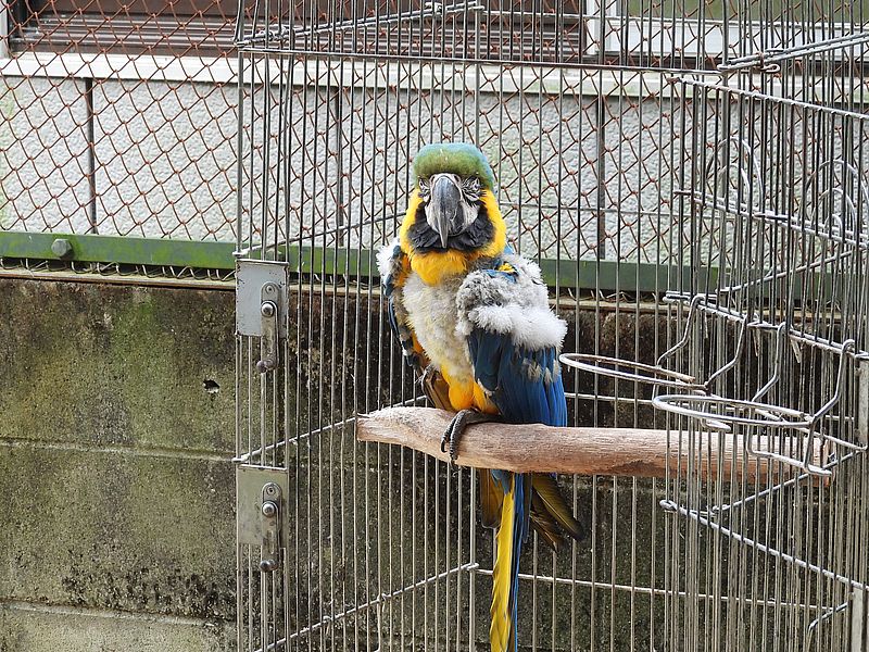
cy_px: 326
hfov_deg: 13.2
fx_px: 3766
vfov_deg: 9.9
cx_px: 434
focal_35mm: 150
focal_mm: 26.8
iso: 320
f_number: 4.5
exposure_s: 1/60
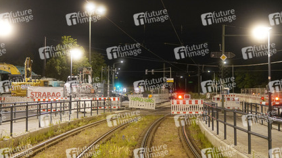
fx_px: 381
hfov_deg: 40.6
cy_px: 68
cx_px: 133
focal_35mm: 51
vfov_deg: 23.4
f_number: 1.6
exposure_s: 1/30
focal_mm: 30
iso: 1250
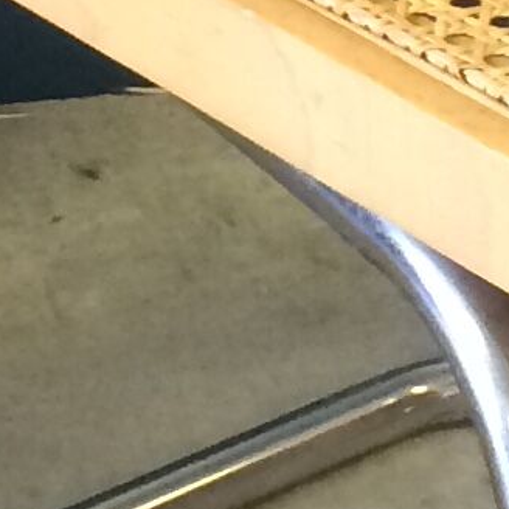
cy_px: -312
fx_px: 4242
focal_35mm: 255
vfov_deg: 6.7
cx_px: 625
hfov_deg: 6.8
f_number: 2.2
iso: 160
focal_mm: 4.15
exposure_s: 1/33
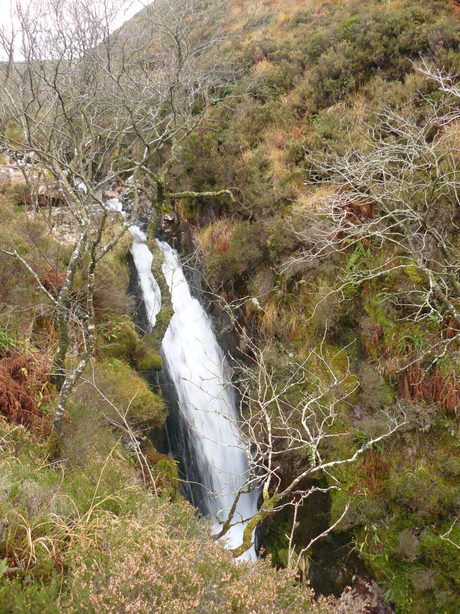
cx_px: 230
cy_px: 307
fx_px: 638
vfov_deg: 51.4
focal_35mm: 36
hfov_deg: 39.7
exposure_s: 1/30
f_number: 2.8
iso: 200
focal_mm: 6
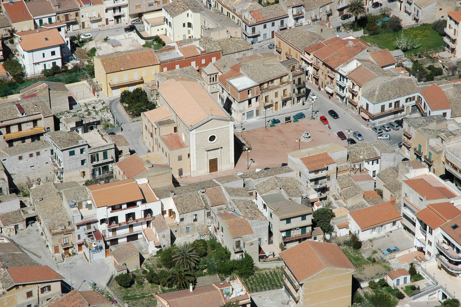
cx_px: 230
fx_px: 1343
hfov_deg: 19.5
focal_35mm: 105
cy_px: 154
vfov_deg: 13.0
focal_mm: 70
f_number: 11
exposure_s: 1/500
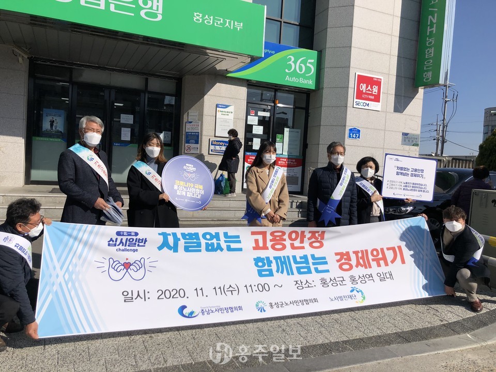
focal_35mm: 28
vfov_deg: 49.7
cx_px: 248
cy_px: 186
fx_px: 401
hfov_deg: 63.4
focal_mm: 3.99
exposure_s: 1/4808
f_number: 1.8
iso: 20
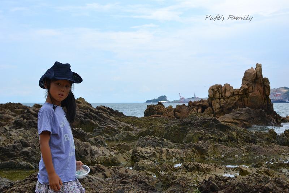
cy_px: 96
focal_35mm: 52
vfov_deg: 25.8
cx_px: 144
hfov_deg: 37.8
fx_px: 422
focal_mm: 35
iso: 100
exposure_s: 1/200
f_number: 7.1
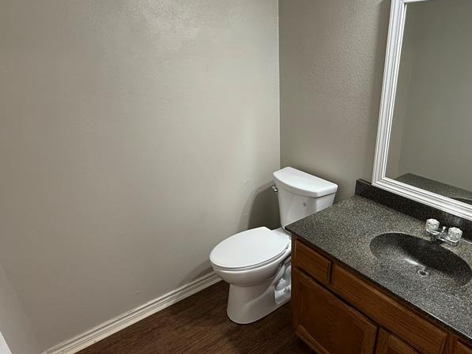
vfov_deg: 56.8
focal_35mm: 24
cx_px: 291
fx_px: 327
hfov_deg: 70.6
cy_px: 192
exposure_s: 1/60
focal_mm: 2.22
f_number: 2.2
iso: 200
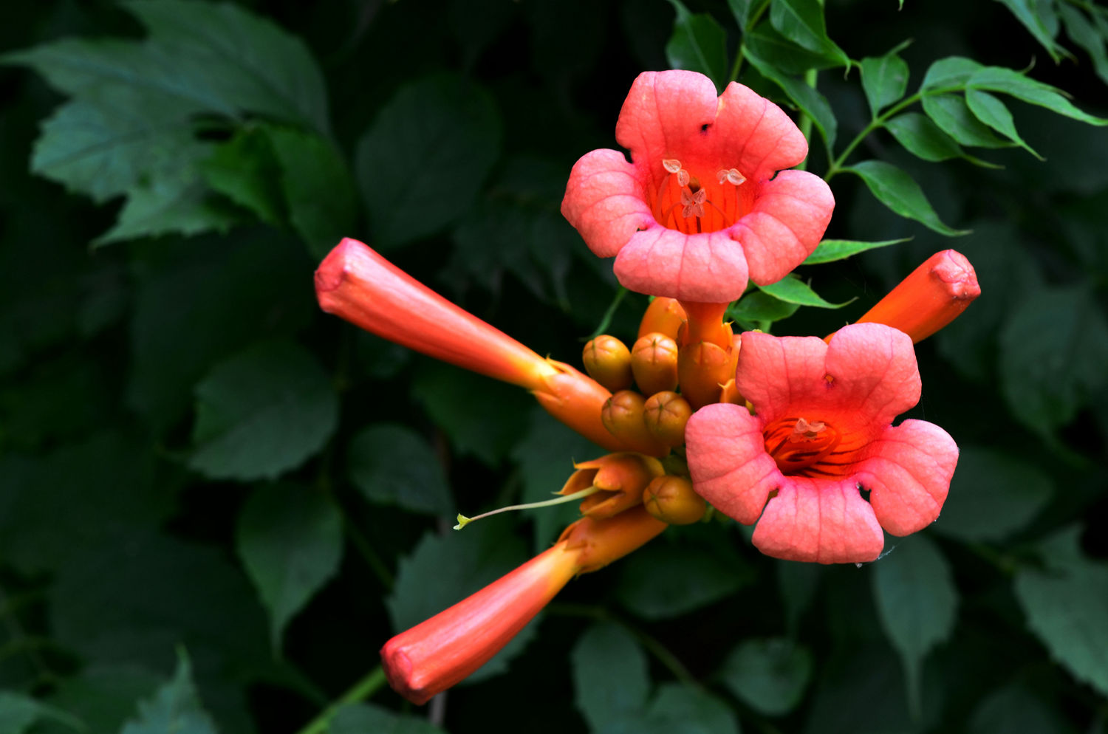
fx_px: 4838
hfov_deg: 13.1
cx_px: 554
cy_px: 367
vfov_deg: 8.7
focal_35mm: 158
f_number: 10
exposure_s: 1/60
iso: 360
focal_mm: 105
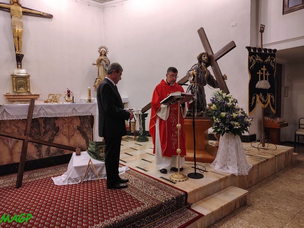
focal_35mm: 24
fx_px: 211
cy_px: 114
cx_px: 152
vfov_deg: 56.8
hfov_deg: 71.6
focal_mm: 5.56
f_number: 1.8
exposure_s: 1/50
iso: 790
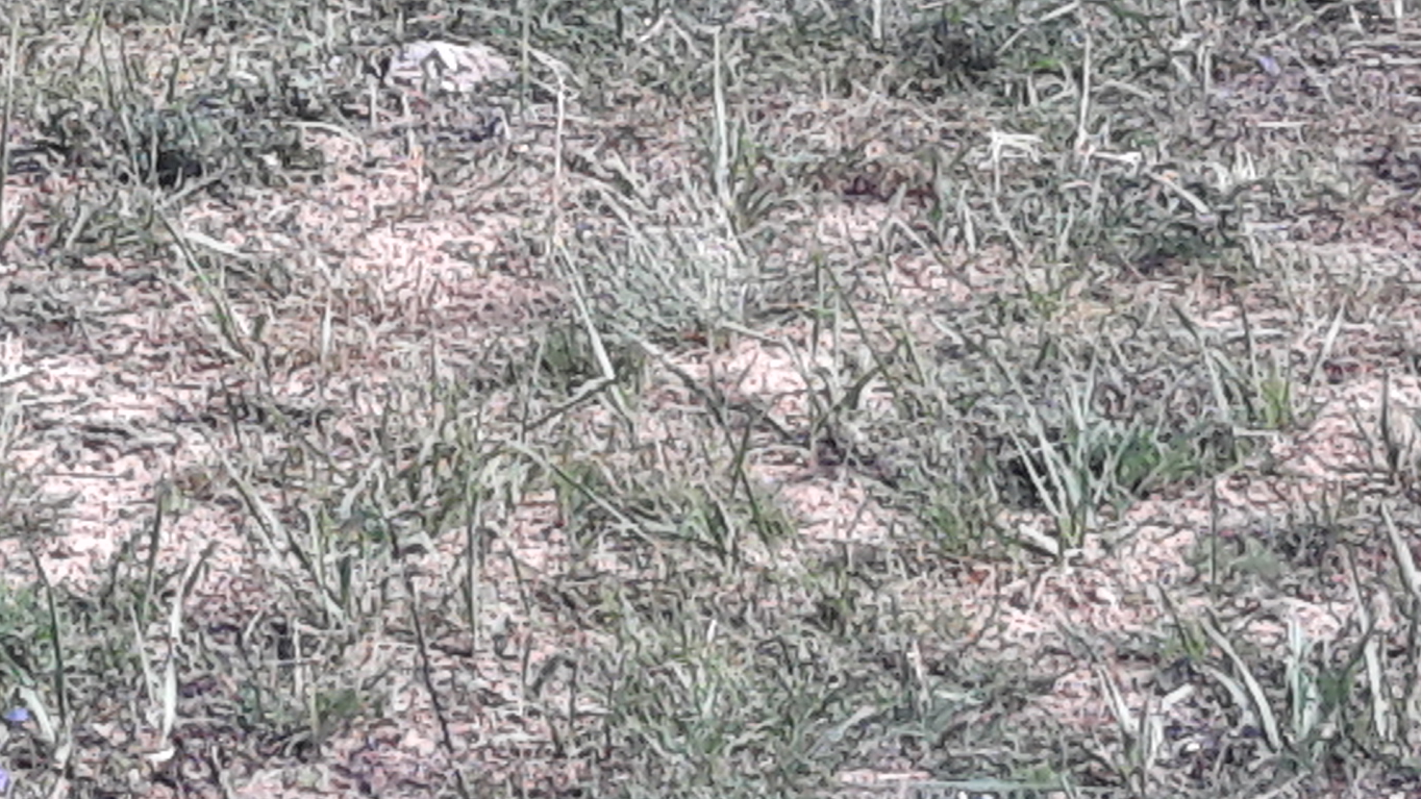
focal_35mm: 89
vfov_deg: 12.2
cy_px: -752
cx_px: -404
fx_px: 3353
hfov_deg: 21.7
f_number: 1.7
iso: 40
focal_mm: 3.71
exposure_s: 1/956
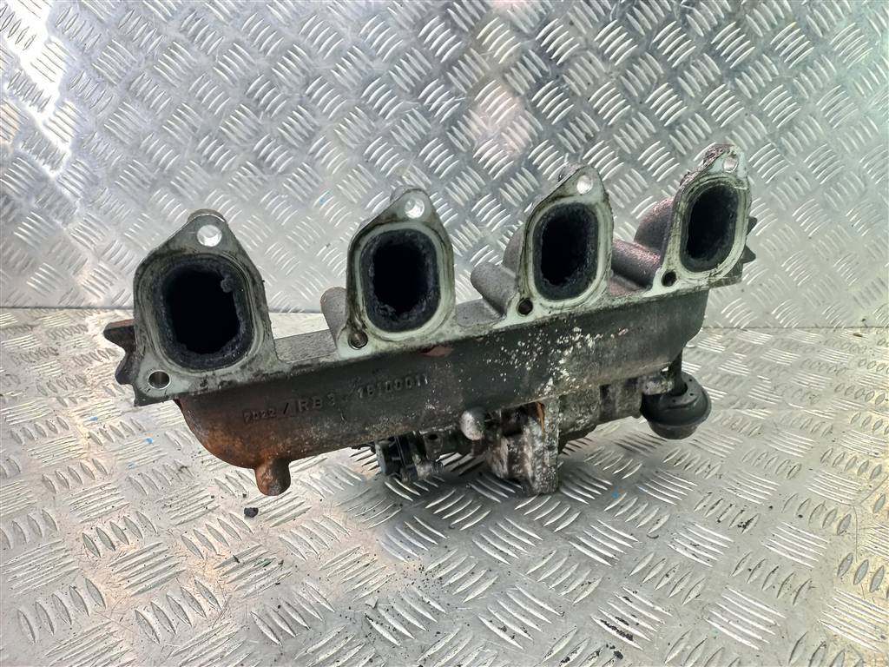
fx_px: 642
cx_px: 444
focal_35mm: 25
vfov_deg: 54.9
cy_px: 334
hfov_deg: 69.4
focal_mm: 4.6
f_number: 1.8
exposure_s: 1/50
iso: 125
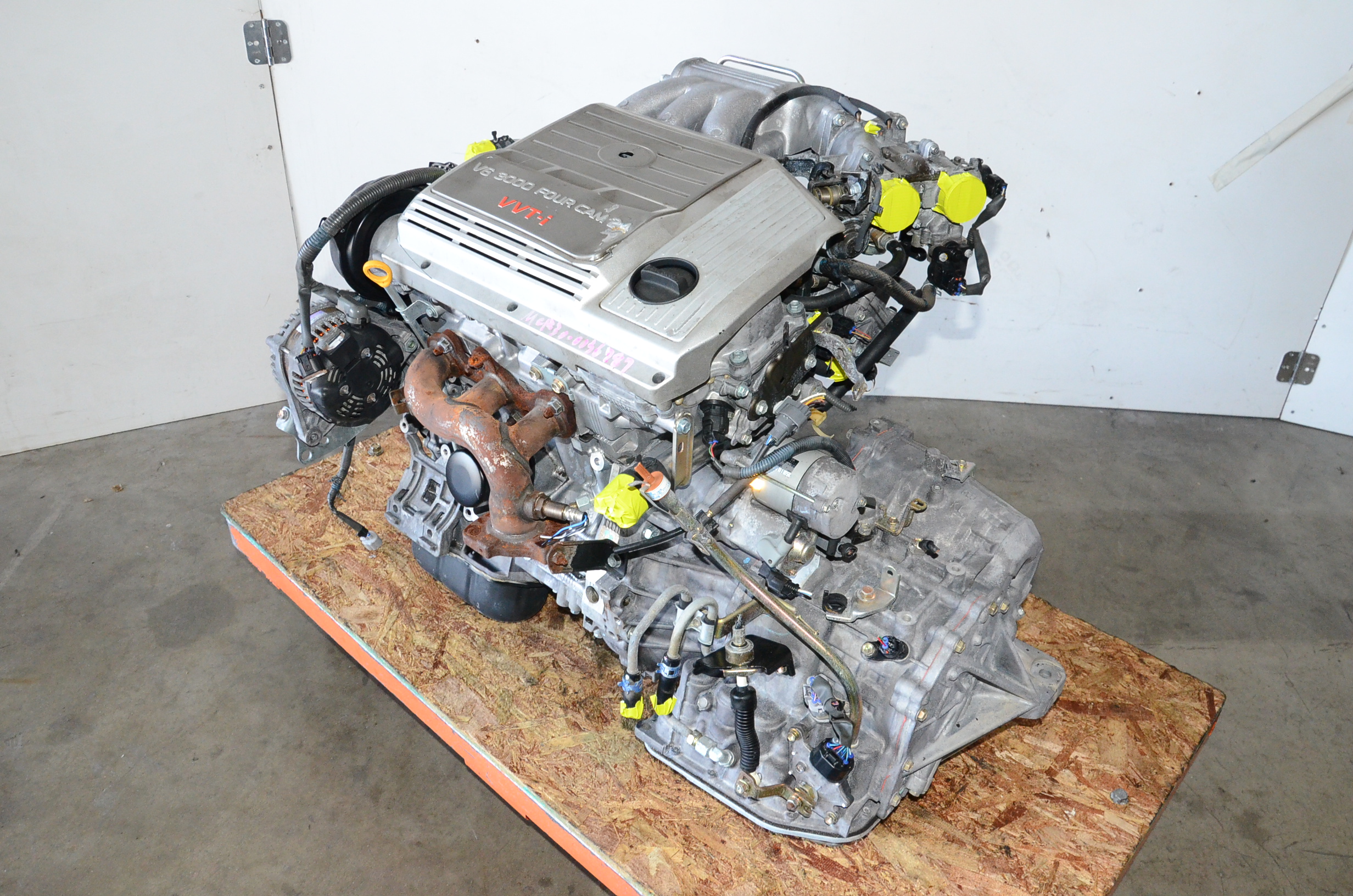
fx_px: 1013
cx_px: 676
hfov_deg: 67.5
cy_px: 448
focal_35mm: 27
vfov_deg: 47.7
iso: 2500
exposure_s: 1/80
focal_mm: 18
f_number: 8
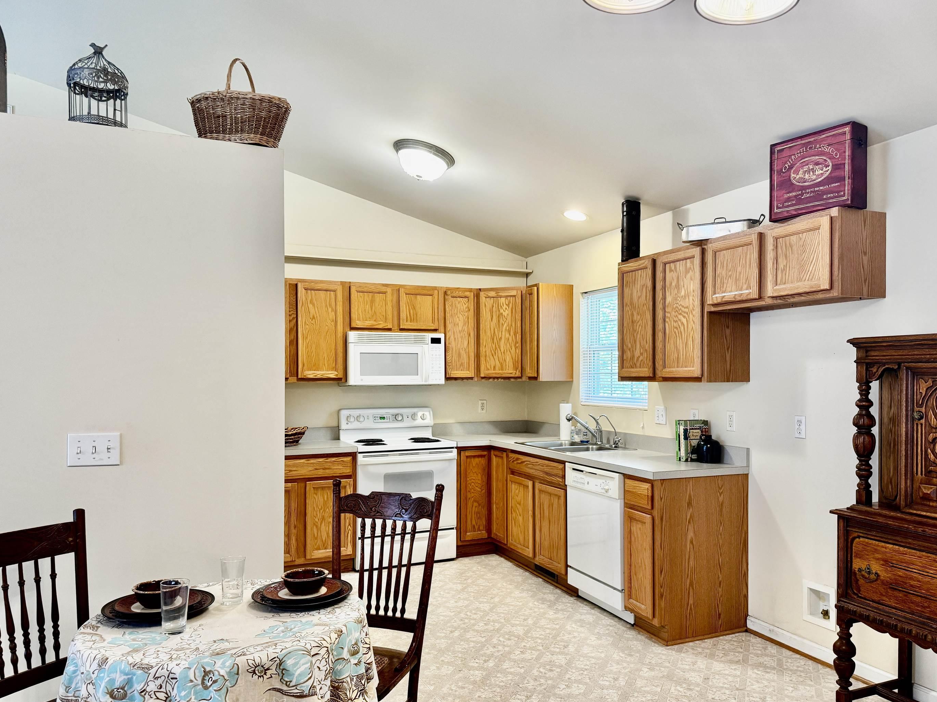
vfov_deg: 51.3
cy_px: 383
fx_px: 731
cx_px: 510
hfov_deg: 65.2
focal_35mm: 27
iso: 160
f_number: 1.78
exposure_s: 1/60
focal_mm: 6.76
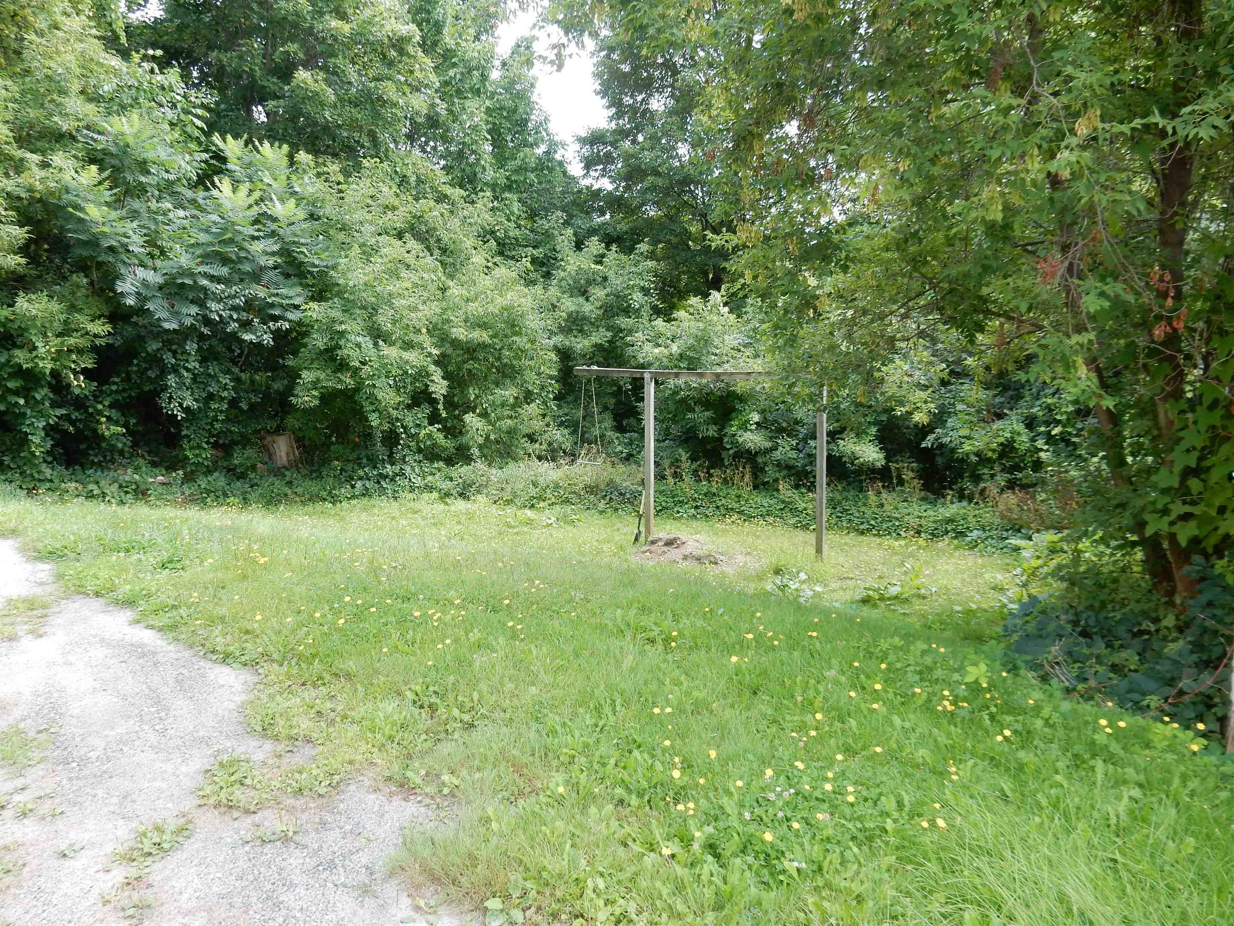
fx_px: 891
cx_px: 617
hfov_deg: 69.4
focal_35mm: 25
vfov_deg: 54.9
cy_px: 463
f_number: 3.7
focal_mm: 4.5
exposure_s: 1/160
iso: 125
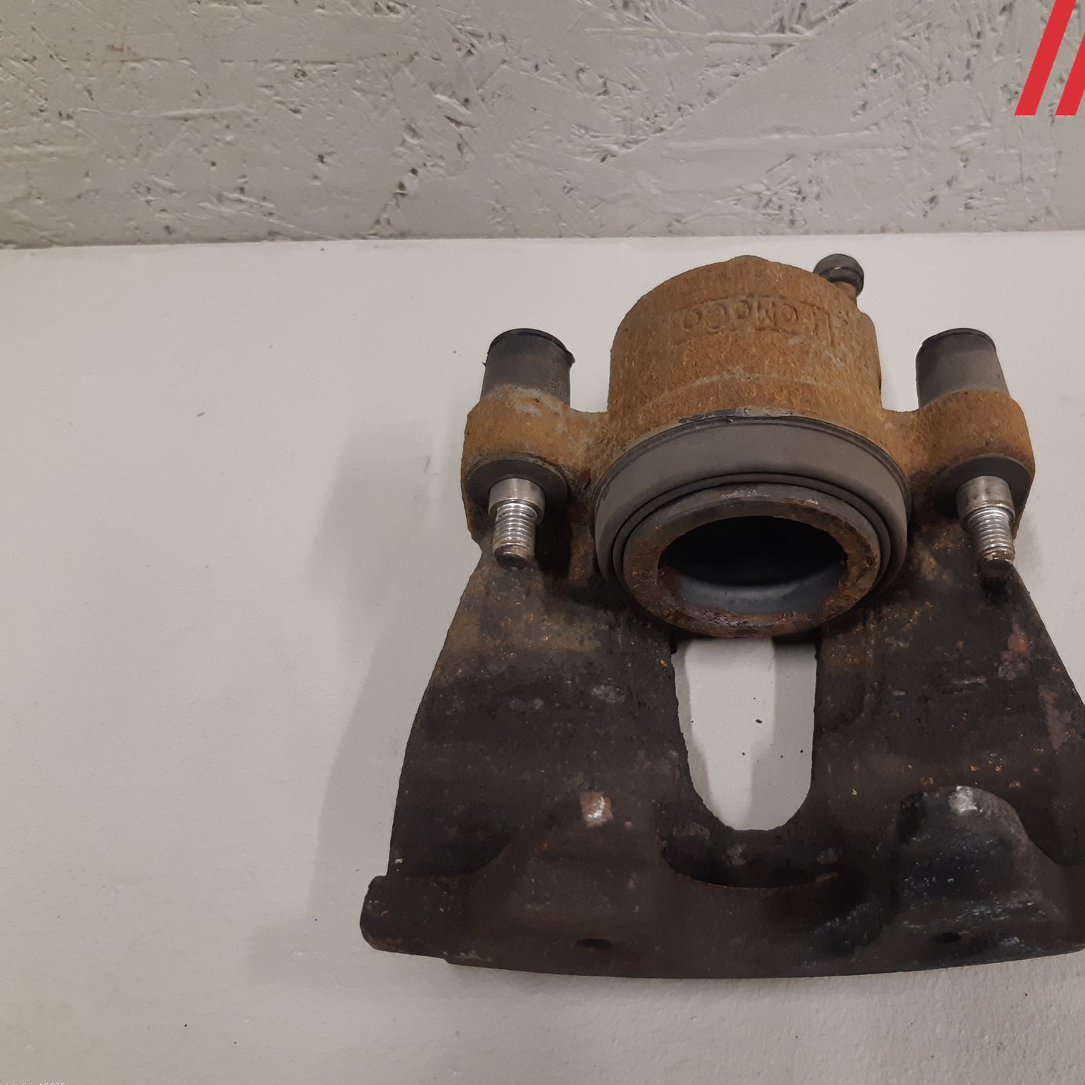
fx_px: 1099
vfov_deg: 52.5
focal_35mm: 31
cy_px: 544
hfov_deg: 51.6
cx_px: 721
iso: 160
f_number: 1.7
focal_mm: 3.93
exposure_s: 1/50
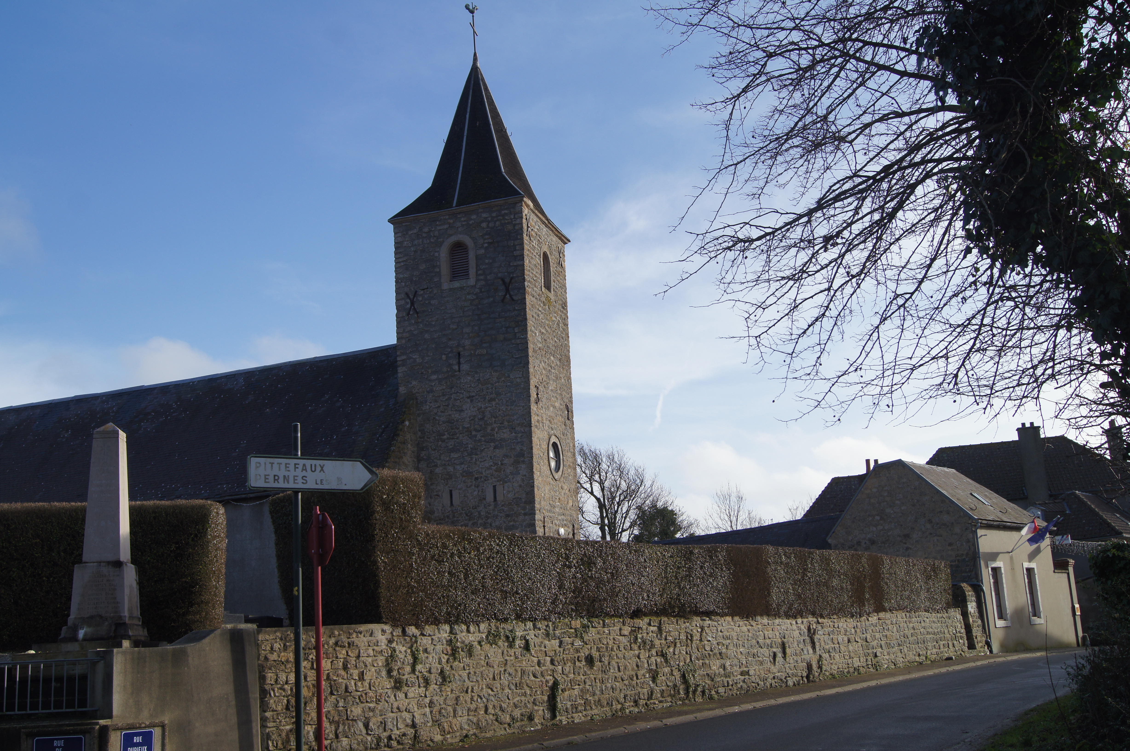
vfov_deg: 36.8
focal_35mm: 36
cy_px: 376
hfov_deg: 53.2
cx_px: 565
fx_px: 1129
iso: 100
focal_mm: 24
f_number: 8
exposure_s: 1/250
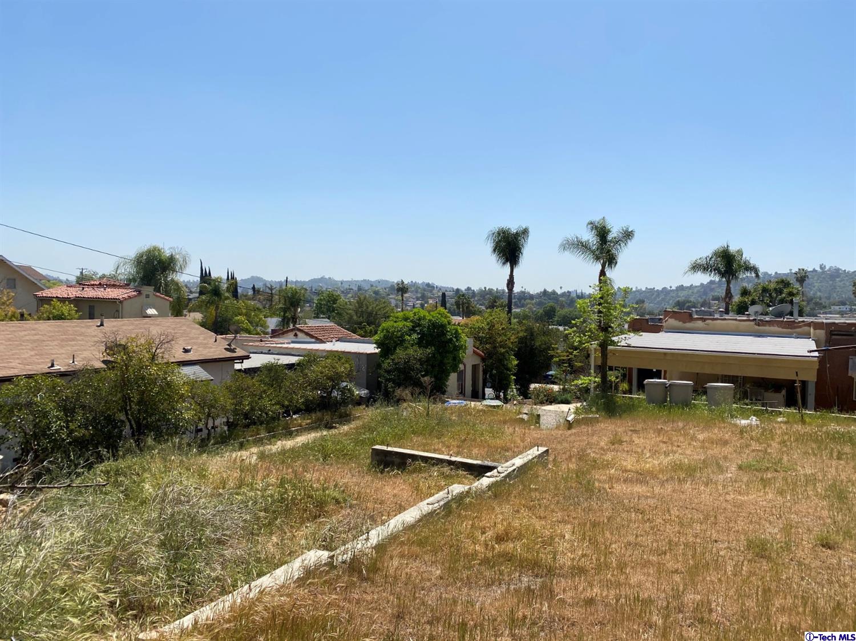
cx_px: 428
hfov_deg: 67.3
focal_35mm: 26
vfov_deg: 53.0
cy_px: 320
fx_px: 643
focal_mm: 4.25
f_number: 1.8
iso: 32
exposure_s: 1/3984
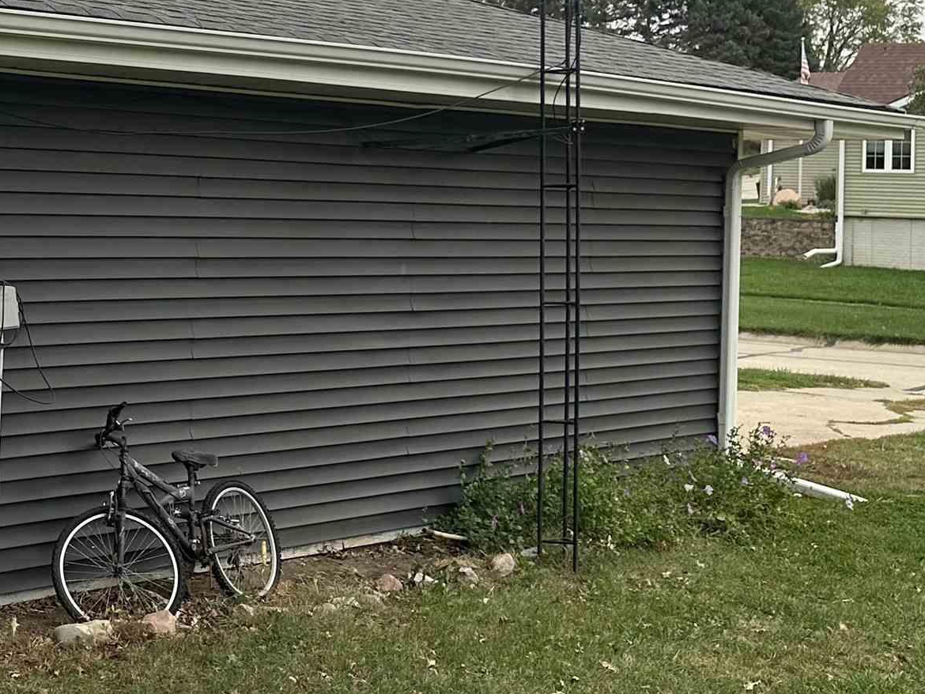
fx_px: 1684
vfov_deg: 23.0
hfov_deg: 27.7
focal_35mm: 63
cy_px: 160
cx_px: -122
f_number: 1.78
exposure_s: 1/271
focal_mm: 6.86
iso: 80
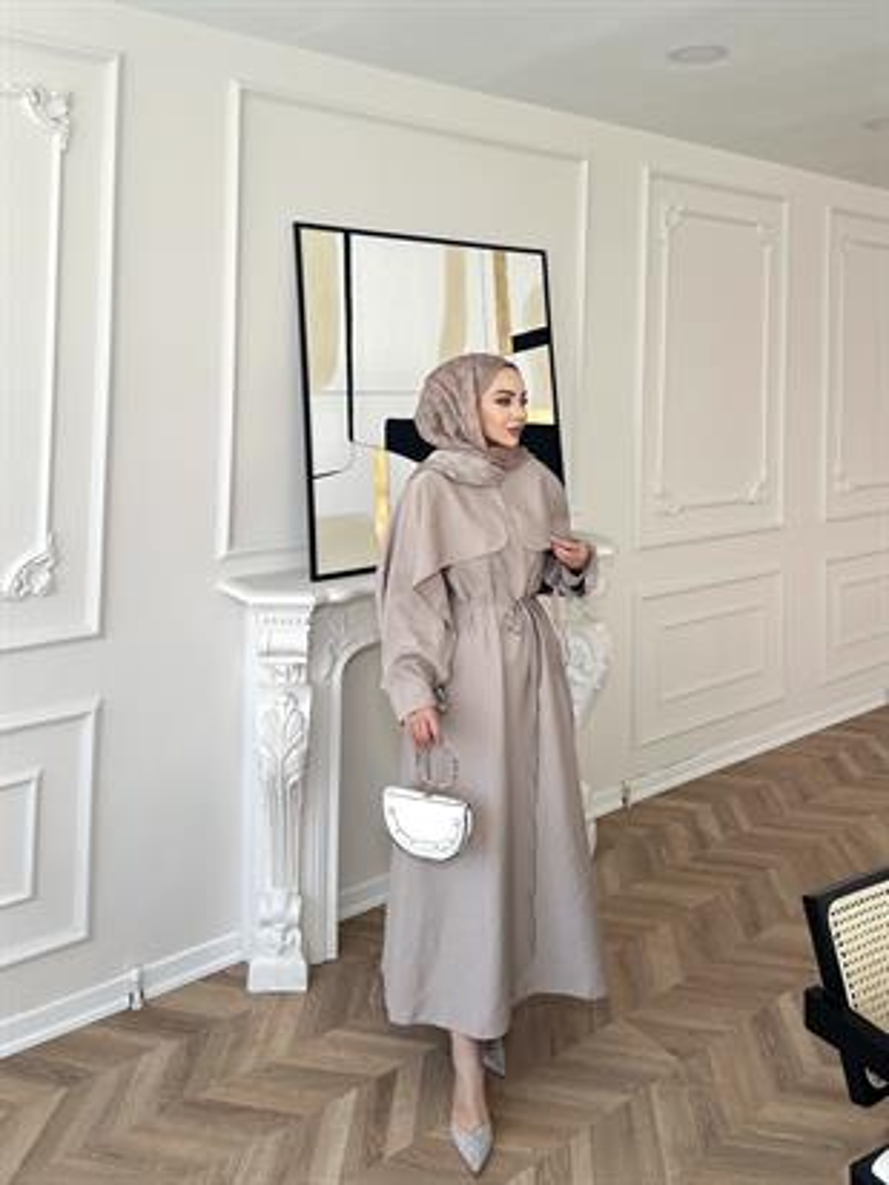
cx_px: 444
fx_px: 821
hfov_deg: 56.8
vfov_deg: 71.6
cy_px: 592
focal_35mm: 24
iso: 64
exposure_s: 1/121
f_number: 1.78
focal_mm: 6.86
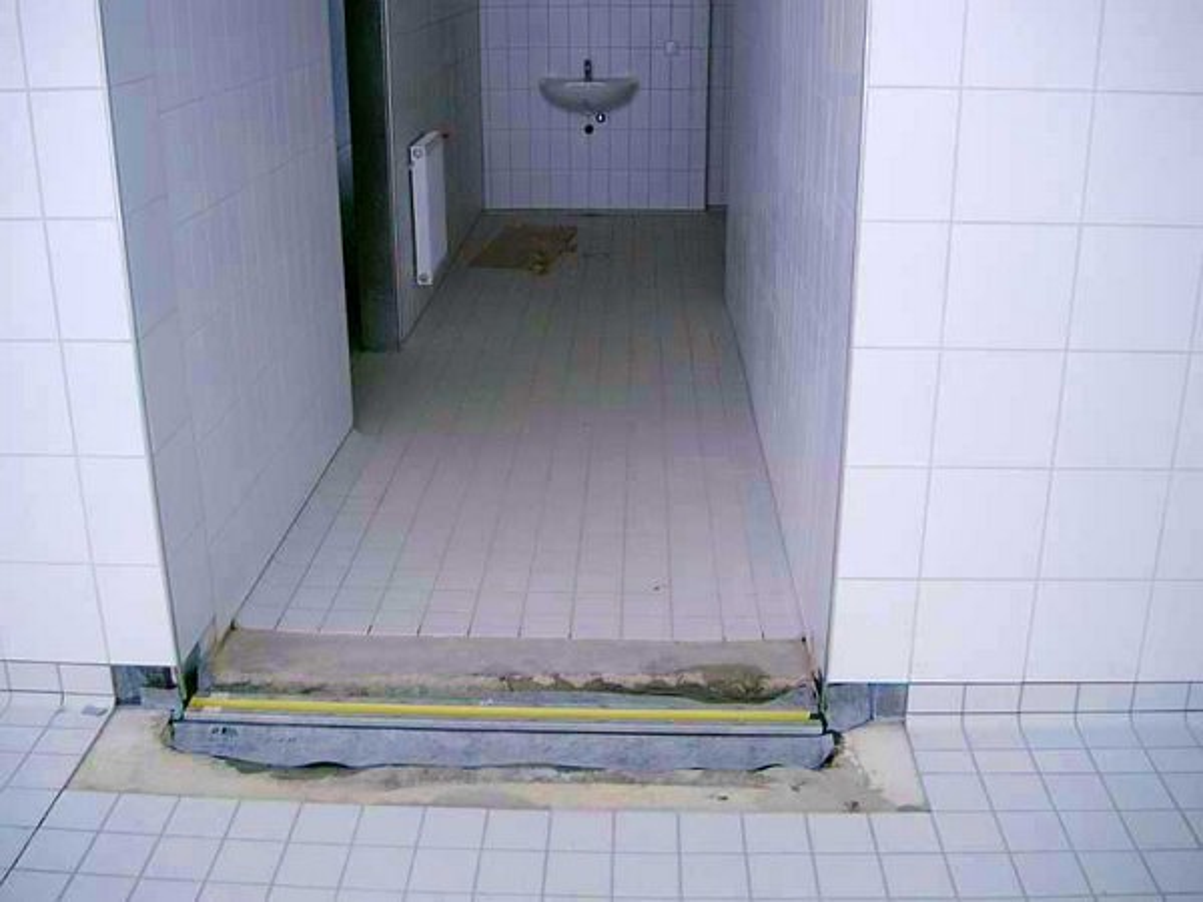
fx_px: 1286
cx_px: 602
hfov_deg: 50.1
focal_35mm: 37
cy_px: 451
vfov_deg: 38.7
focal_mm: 7.6
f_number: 2.6
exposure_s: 1/100
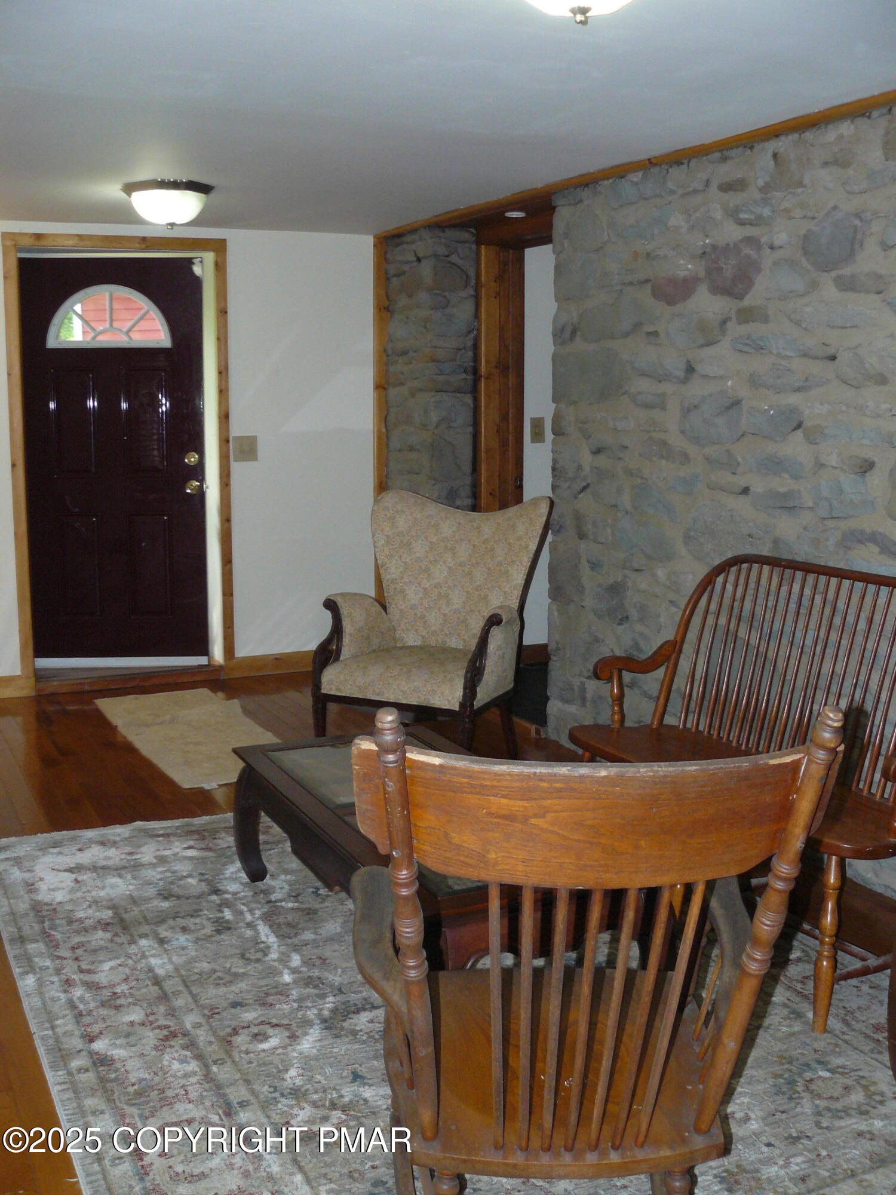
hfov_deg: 39.7
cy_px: 598
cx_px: 448
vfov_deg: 51.4
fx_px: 1242
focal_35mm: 36
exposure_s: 1/30
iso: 200
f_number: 2.8
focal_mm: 6
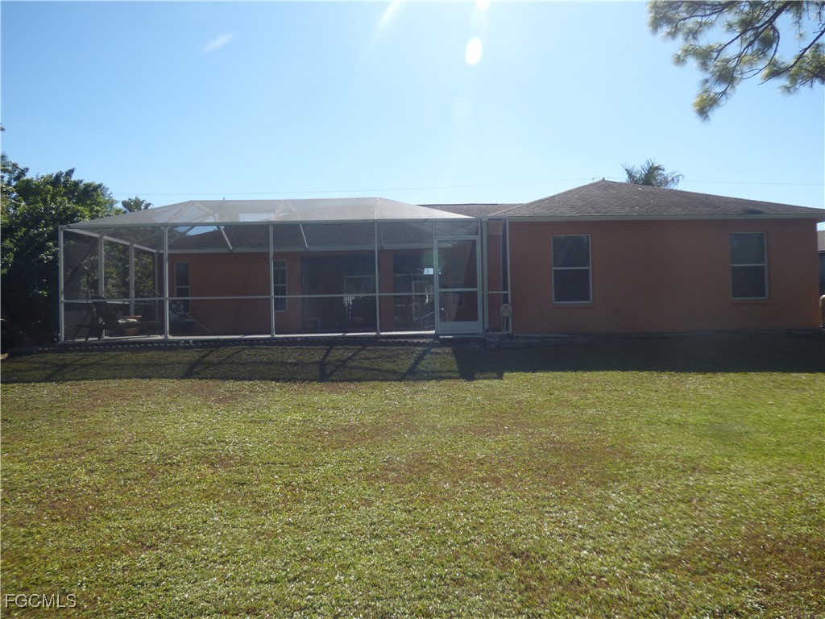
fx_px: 572
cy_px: 310
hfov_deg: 71.6
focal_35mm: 24
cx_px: 412
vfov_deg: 56.8
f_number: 3
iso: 100
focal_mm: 4.25
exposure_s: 1/1300
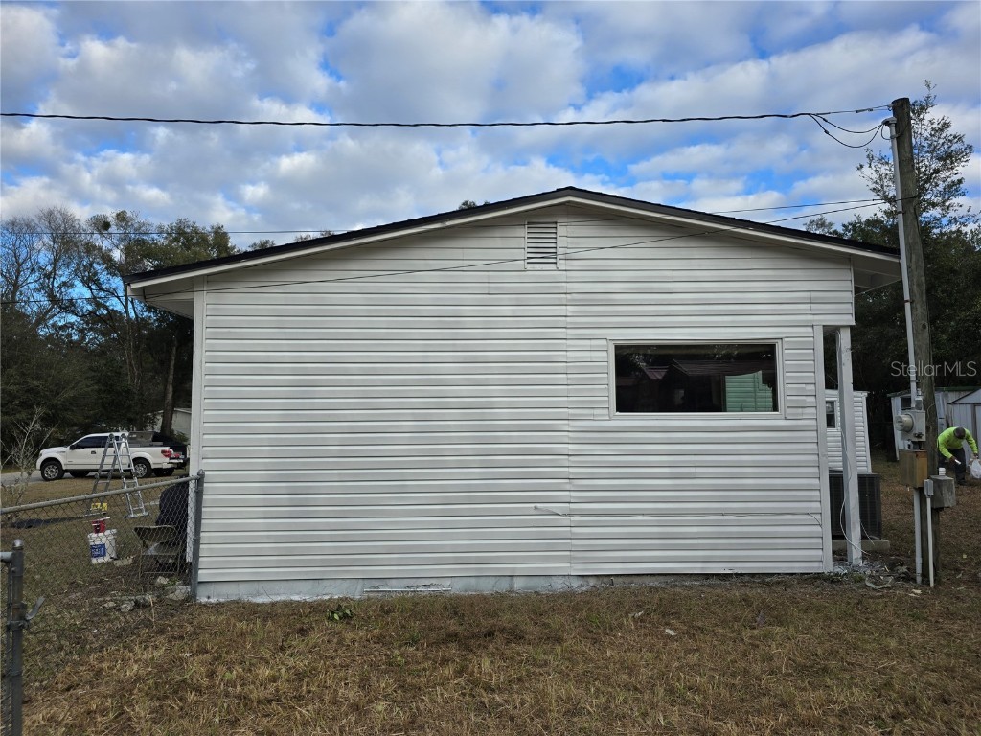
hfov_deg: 73.9
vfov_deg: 58.9
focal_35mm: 23
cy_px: 368
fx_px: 652
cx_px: 490
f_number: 1.7
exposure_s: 1/465
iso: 12
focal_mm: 6.3
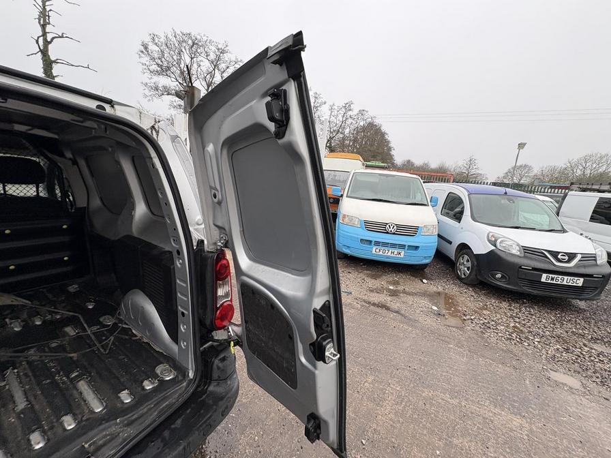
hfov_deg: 102.1
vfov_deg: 85.7
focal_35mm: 14
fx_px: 247
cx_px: 306
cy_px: 229
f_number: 2.2
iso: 80
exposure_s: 1/99
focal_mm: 2.22
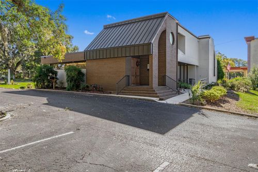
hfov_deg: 69.4
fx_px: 186
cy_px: 86
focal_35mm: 26
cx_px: 129
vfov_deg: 49.5
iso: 320
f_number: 8
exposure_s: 1/25
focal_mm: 26
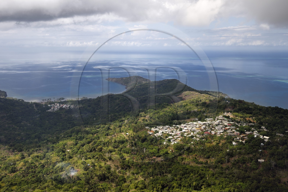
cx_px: 144
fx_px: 280
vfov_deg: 37.8
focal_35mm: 35
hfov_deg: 54.5
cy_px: 96
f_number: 16
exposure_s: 1/250
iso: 200
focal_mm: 35
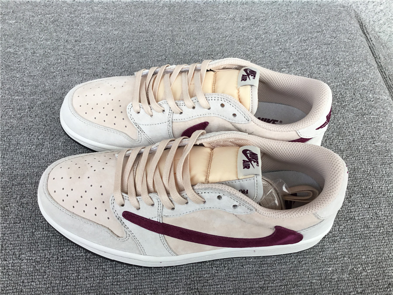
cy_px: 148
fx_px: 352
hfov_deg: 58.4
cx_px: 196
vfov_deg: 45.4
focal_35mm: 31
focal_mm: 3.3
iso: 32
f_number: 2.4
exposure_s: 1/100
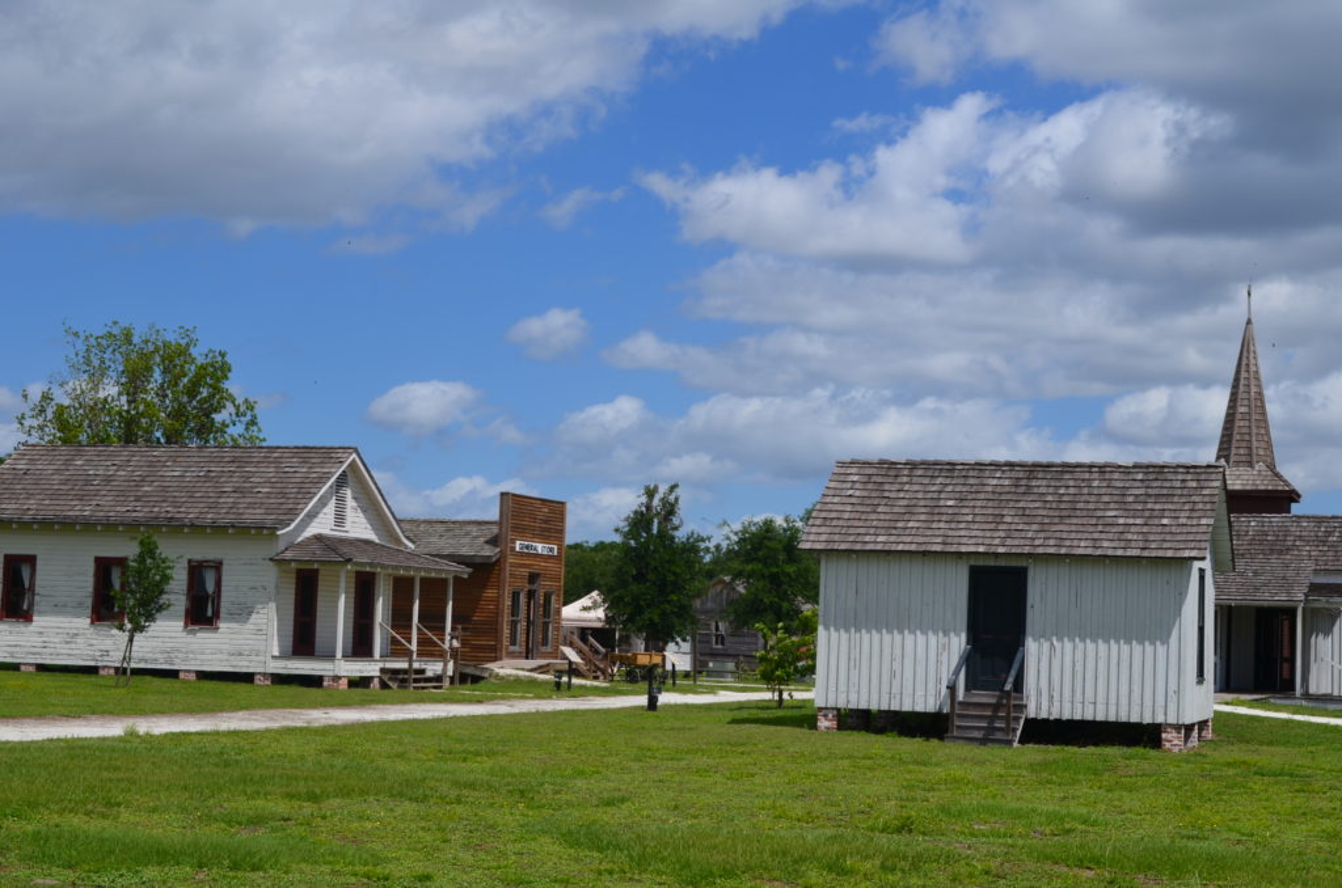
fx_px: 2232
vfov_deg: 22.5
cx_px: 671
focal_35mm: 60
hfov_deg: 33.5
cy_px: 444
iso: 100
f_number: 13
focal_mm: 40
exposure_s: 1/200
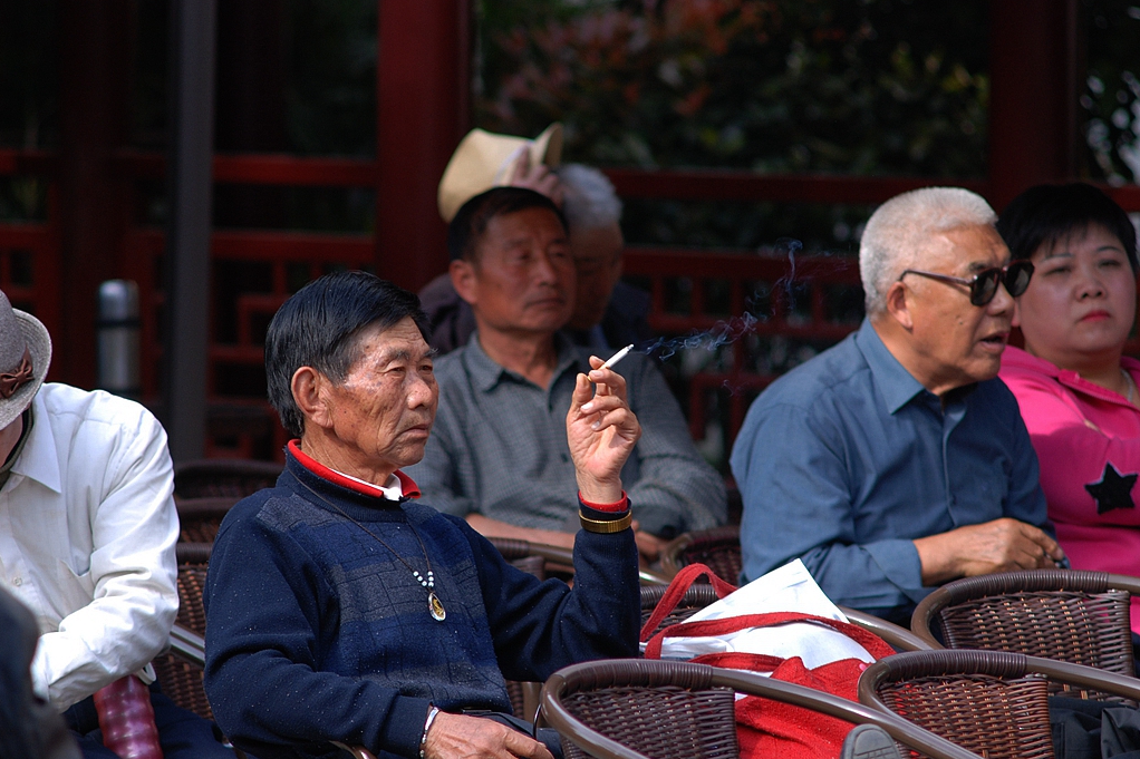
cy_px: 378
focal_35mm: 316
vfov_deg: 4.3
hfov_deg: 6.5
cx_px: 570
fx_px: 10004
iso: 200
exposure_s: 1/200
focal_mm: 210
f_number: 5
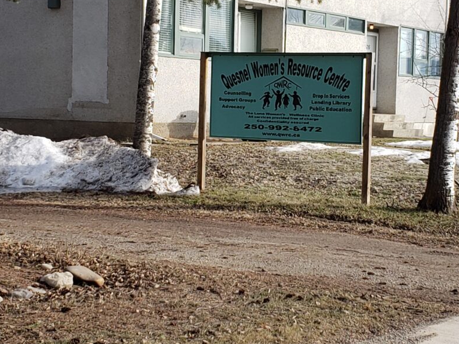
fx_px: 451
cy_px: 132
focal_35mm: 34
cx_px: 280
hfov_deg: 53.5
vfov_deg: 41.5
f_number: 2.4
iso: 50
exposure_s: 1/693
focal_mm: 4.3
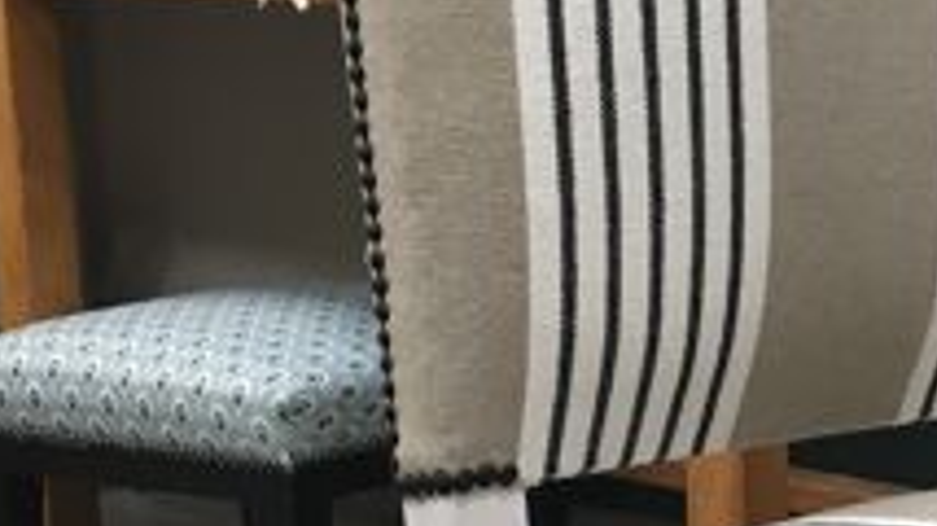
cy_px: 614
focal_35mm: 118
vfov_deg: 10.1
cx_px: 1016
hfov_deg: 17.6
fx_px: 2930
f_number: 2.2
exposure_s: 1/33
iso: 64
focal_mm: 4.15
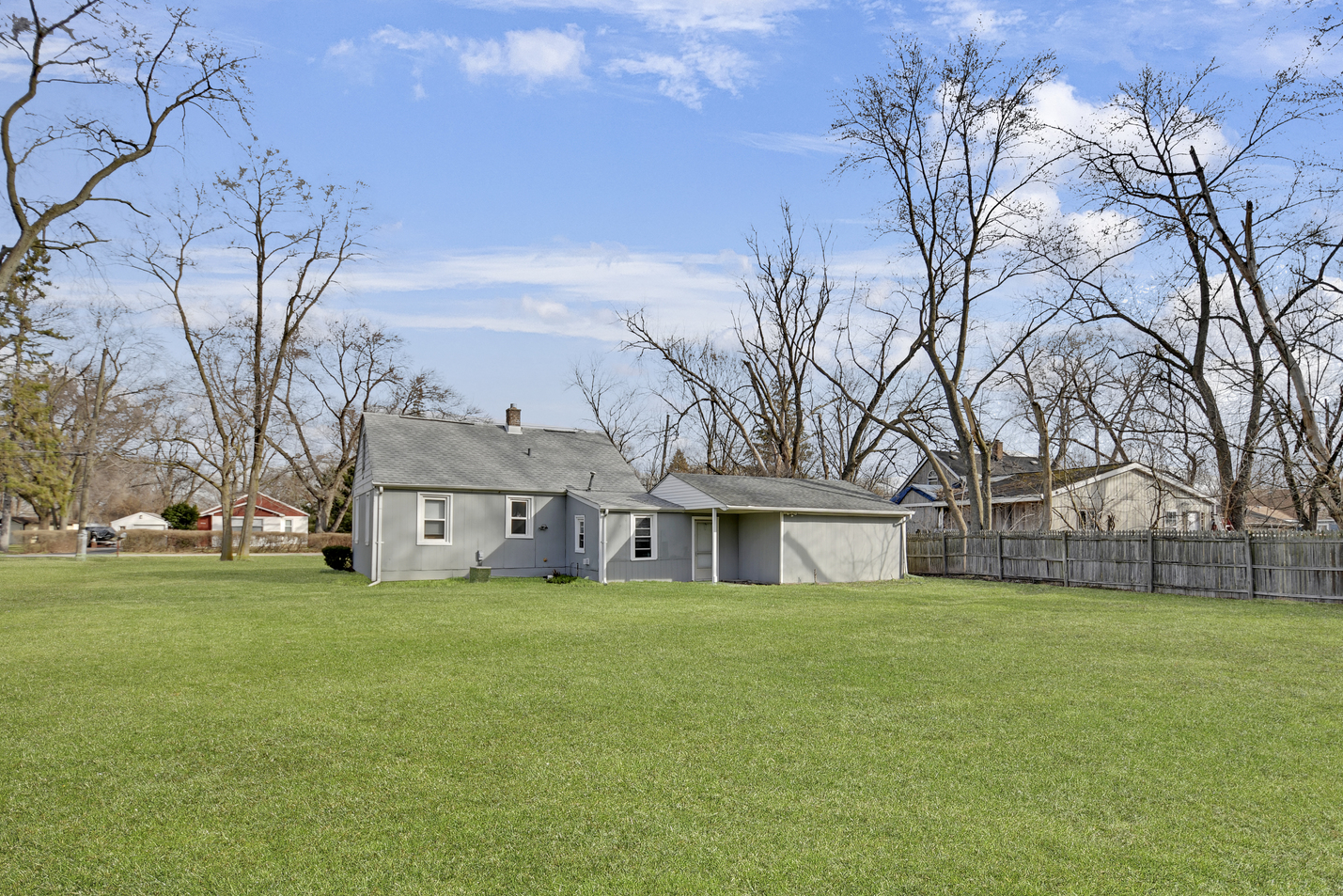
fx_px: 634
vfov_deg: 70.2
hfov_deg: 93.0
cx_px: 737
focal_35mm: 17
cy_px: 501
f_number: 3.5
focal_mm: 10
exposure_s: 1/8000
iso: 200
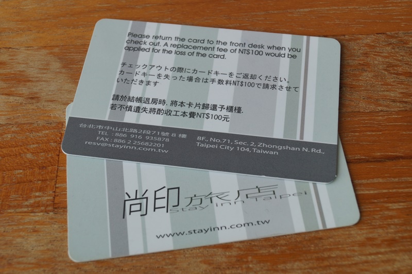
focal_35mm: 52
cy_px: 137
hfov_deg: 37.9
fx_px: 600
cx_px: 206
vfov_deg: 25.7
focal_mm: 35
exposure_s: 1/60
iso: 125
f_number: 9
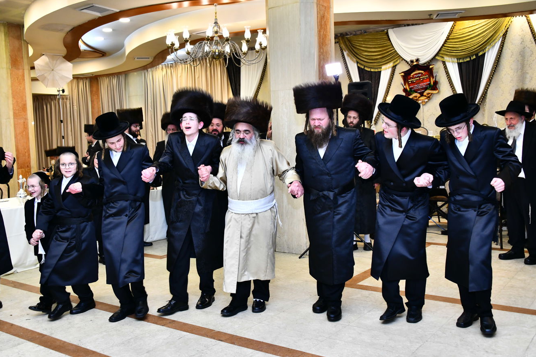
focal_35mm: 36
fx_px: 536
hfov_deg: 53.1
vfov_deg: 36.9
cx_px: 262
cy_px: 178
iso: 1600
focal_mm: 34
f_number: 5
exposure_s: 1/125
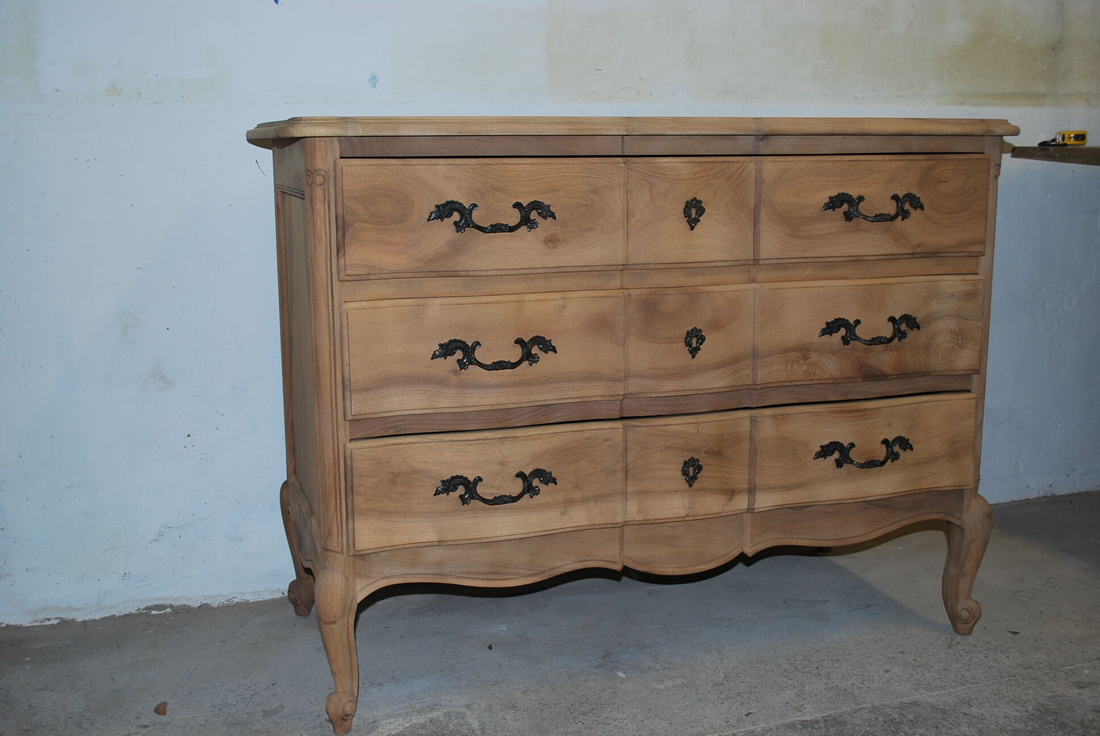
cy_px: 368
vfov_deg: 34.3
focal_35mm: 39
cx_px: 550
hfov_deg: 49.5
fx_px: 1193
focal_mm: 26
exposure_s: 1/60
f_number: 4.2
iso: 200
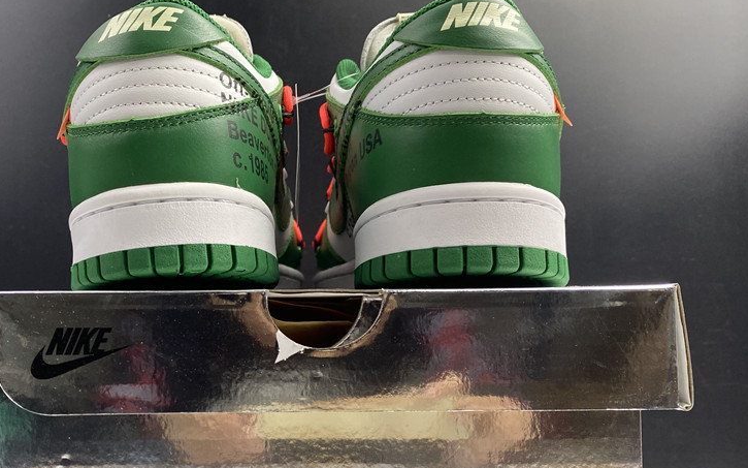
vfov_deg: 33.2
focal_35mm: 38
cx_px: 284
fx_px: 775
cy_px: 325
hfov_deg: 51.1
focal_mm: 4.25
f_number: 1.8
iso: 100
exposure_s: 1/100
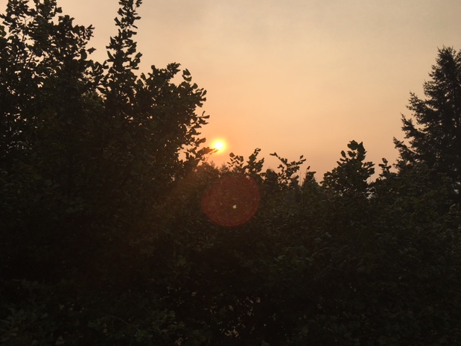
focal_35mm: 30
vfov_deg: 46.8
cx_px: 229
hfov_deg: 60.0
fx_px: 399
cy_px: 171
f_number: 2.2
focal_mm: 4.15
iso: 25
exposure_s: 1/1148
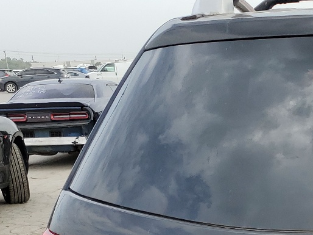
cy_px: 295
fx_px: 732
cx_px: 399
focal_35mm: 81
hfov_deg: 21.9
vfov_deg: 17.2
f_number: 1.5
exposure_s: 1/714
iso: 50
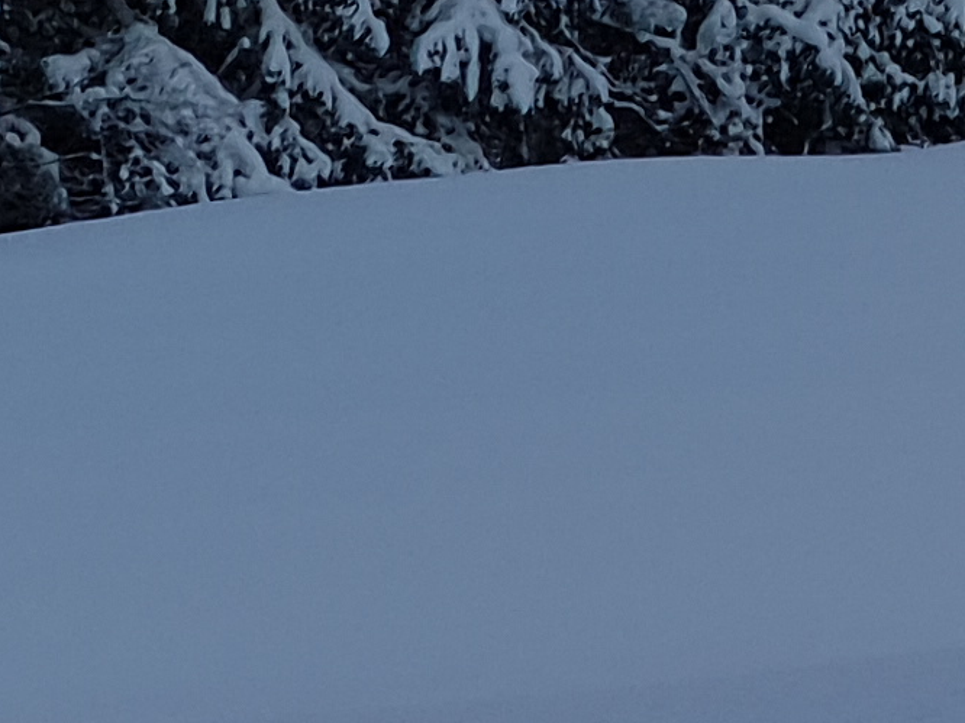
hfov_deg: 5.9
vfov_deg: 4.5
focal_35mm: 315
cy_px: -1445
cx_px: 2634
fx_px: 8778
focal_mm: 6
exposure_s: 1/155
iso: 25
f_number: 2.4
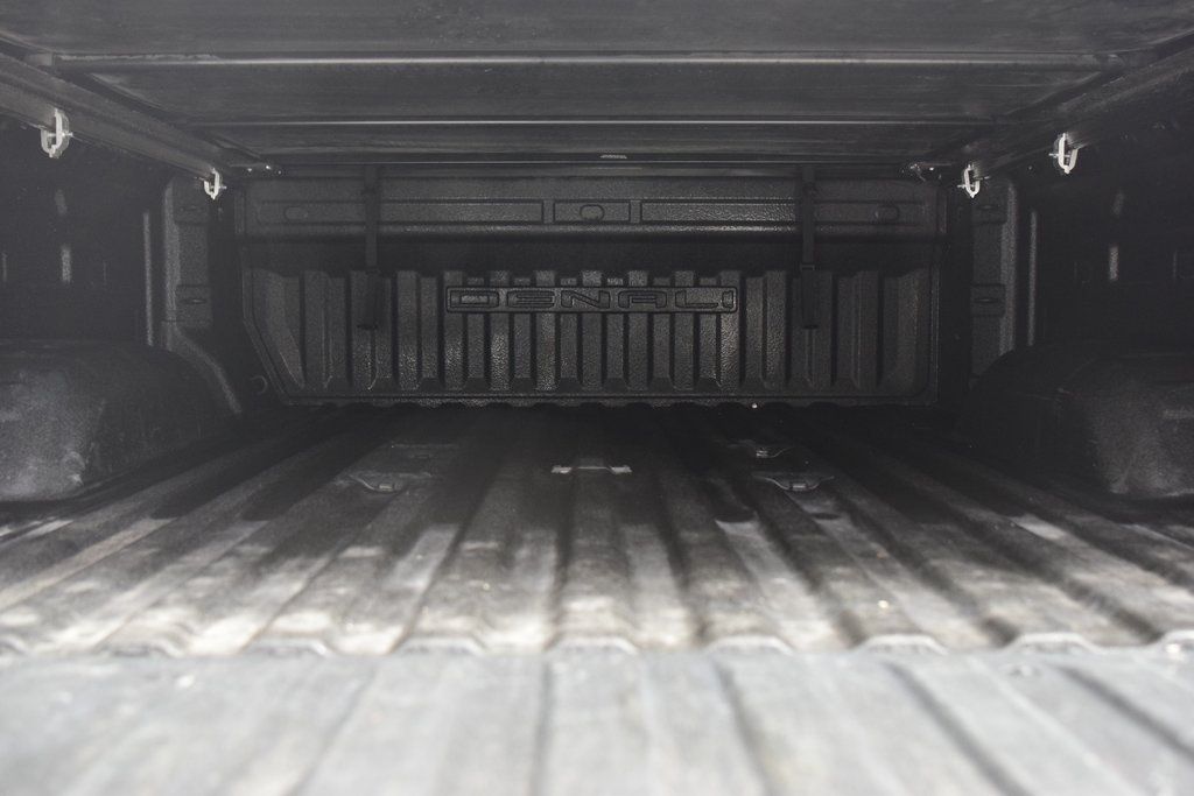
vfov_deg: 36.9
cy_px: 398
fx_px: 1194
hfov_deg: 53.1
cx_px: 597
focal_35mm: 36
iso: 1600
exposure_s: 1/10
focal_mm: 24
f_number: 2.8
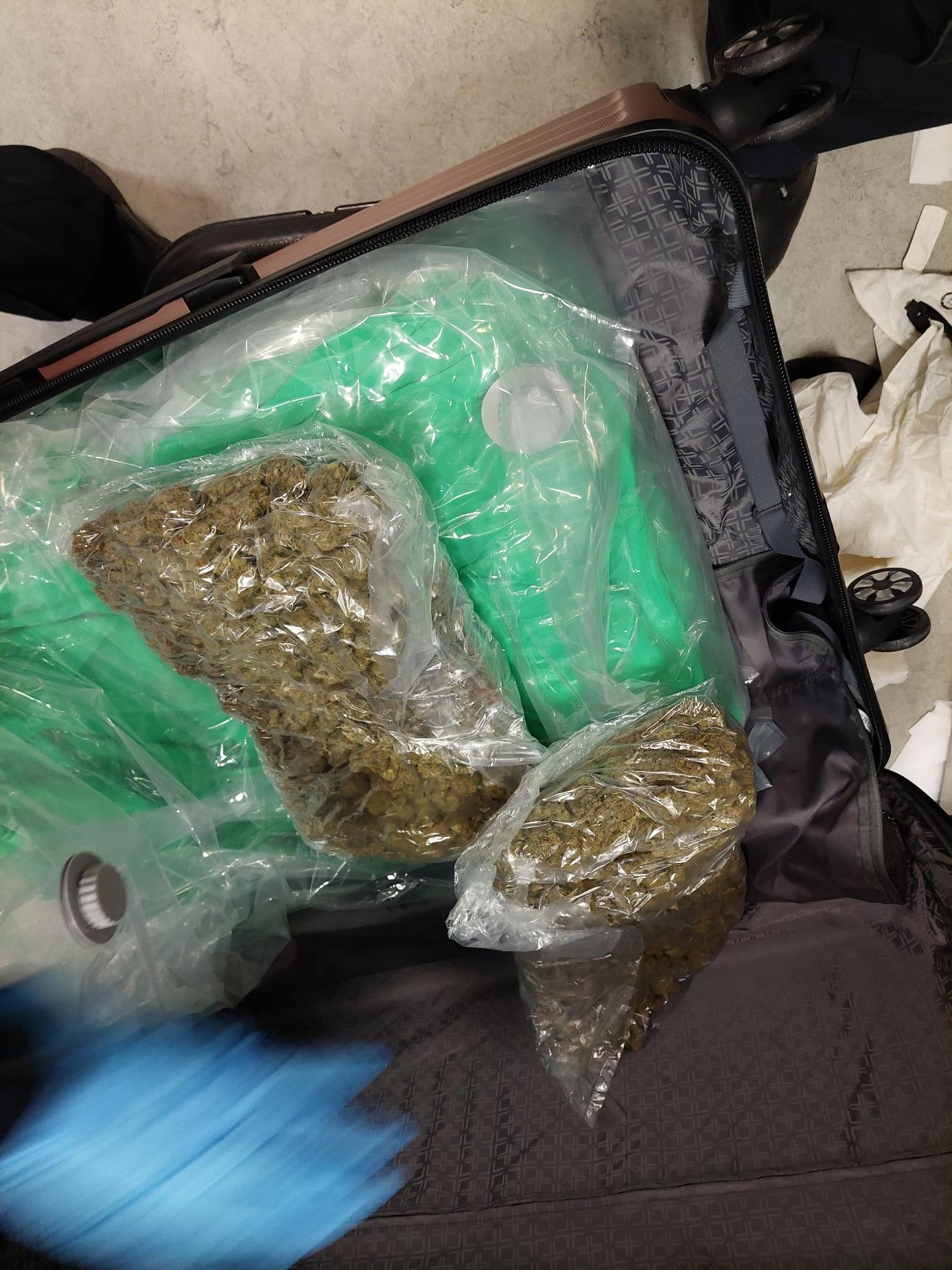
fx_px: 917
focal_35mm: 25
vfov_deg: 69.4
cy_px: 635
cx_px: 476
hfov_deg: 54.9
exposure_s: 1/50
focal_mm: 5.23
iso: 250
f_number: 1.8
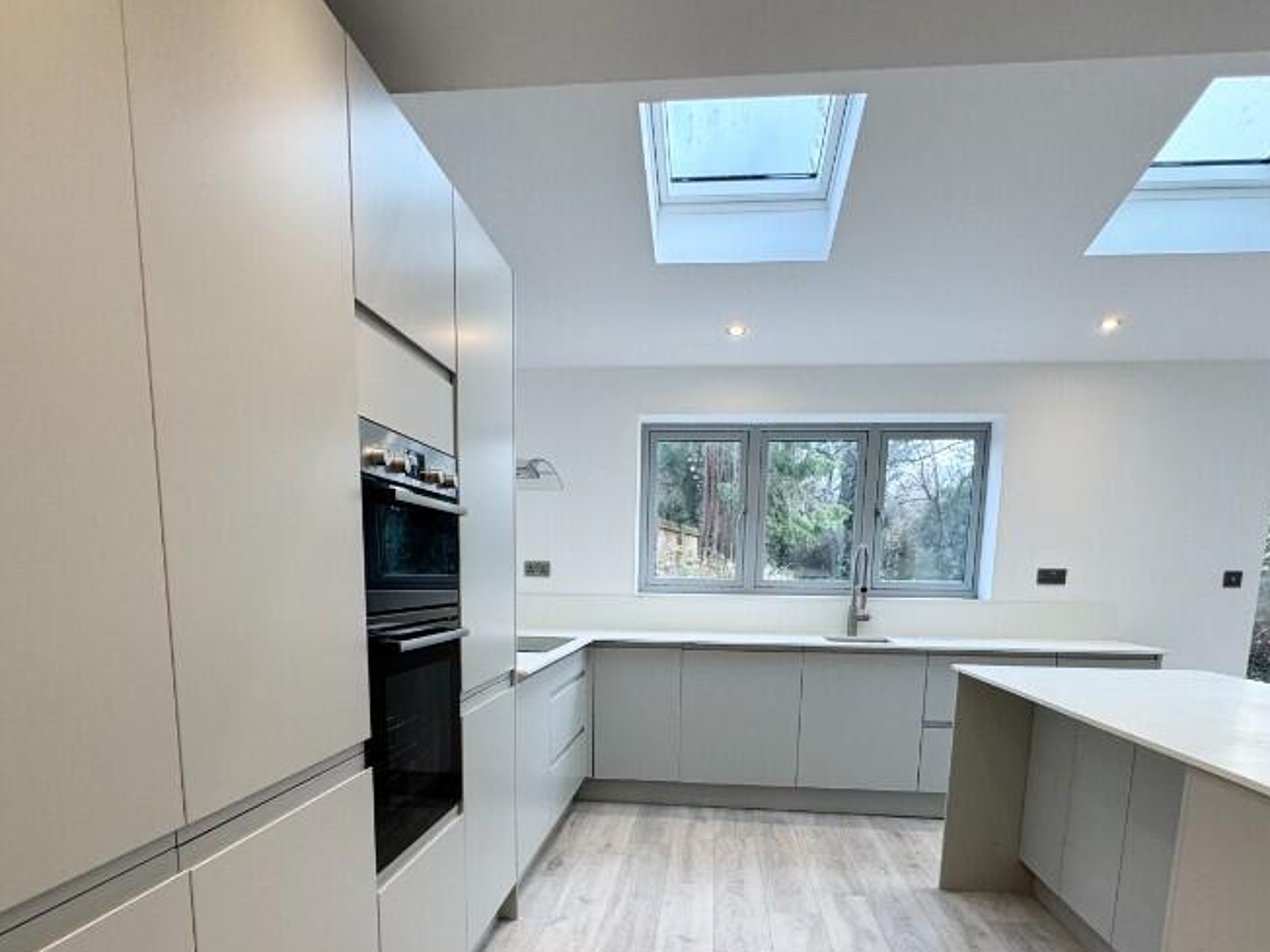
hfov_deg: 76.4
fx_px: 807
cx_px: 619
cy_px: 730
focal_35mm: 22
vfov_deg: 57.5
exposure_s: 1/100
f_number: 2.2
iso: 80
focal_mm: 2.22
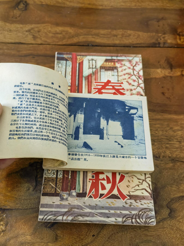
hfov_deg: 46.8
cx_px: 92
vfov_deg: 60.0
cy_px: 123
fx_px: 213
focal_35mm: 30
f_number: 1.9
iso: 80
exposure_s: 1/120
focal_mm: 6.67
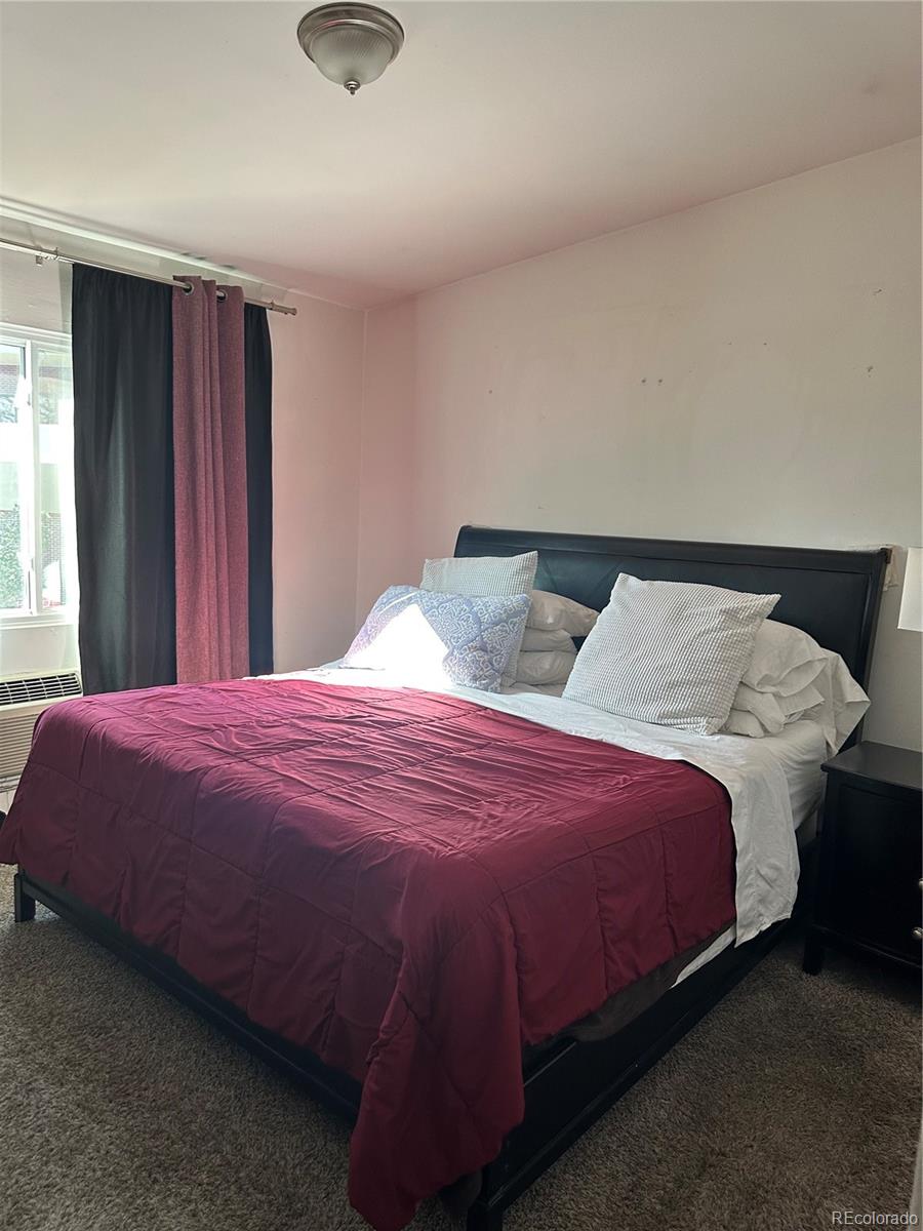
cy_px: 616
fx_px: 853
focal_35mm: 24
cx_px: 462
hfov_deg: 56.8
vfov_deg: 71.6
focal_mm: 6.86
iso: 250
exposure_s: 1/105
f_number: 1.78
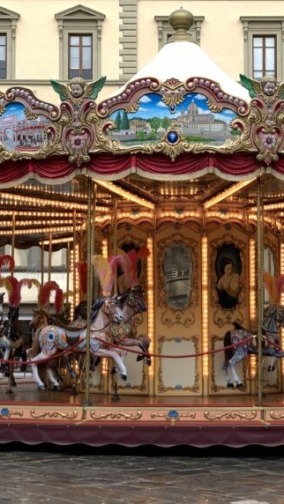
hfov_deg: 15.9
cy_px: 253
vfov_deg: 27.9
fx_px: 1017
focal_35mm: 76
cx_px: 181
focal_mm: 6
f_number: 2.4
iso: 32
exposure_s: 1/122
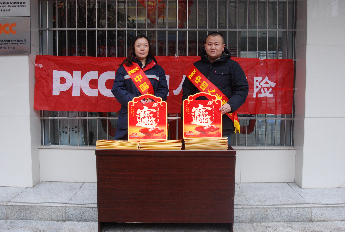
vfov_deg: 37.0
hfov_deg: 53.0
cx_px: 172
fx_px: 346
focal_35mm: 36
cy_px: 116
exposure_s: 1/160
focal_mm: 24
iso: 1000
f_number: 6.3
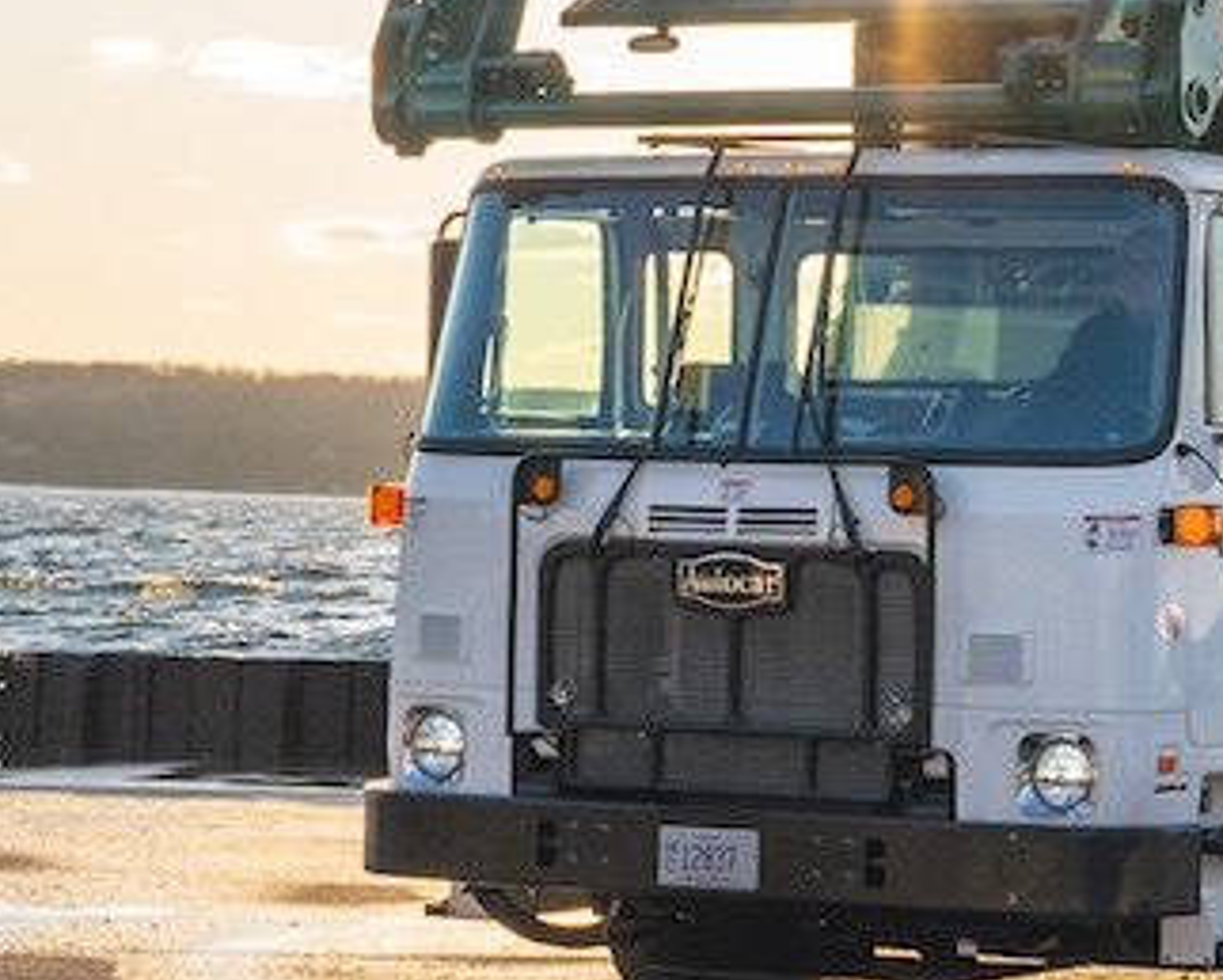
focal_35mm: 152
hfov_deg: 12.5
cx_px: 1345
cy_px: 209
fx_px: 5505
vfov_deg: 10.1
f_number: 6.3
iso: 1250
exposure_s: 1/2500
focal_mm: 39
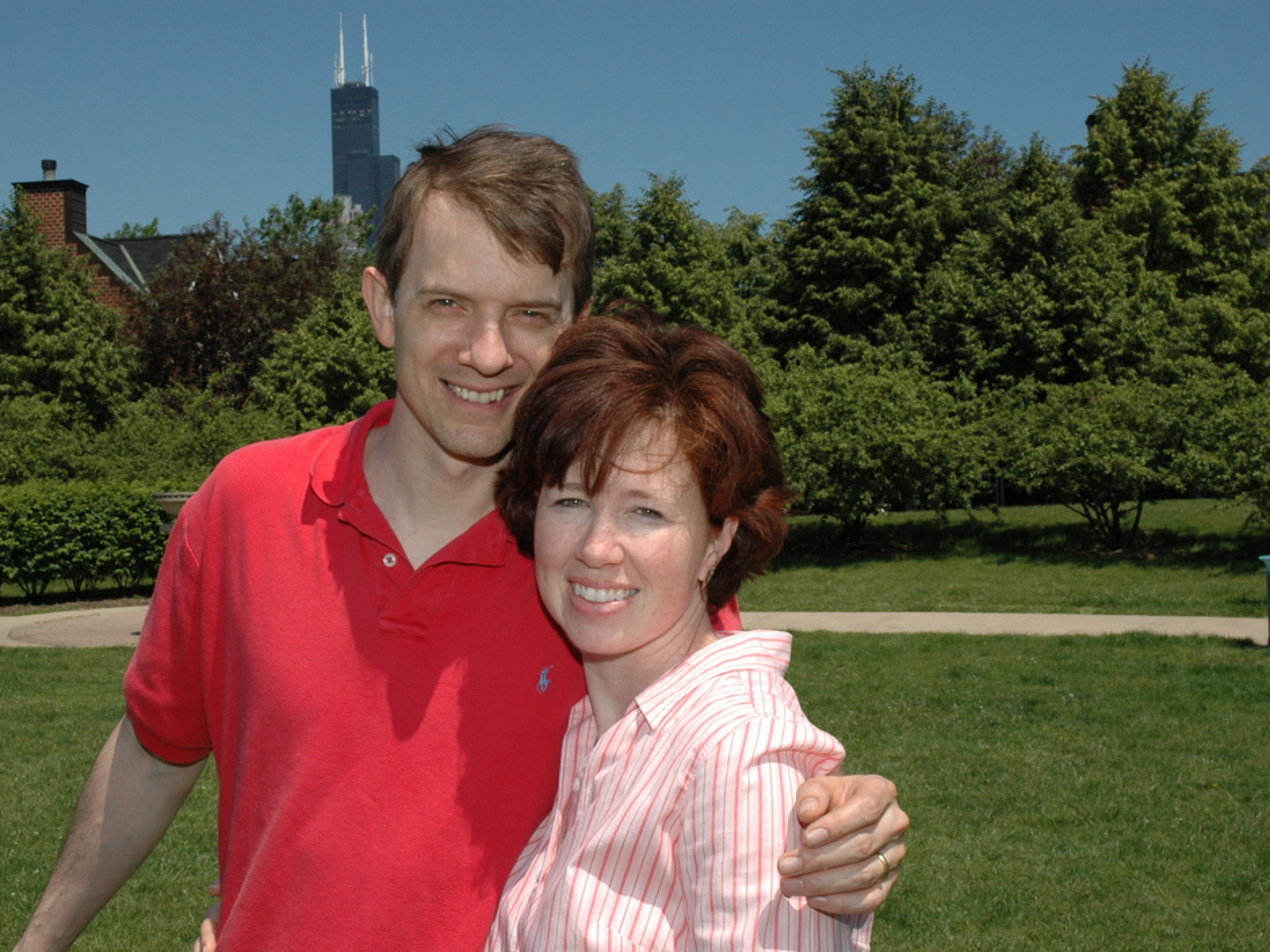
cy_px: 473
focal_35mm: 48
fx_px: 1744
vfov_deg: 30.5
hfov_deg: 40.0
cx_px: 565
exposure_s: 1/500
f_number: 13
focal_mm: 29
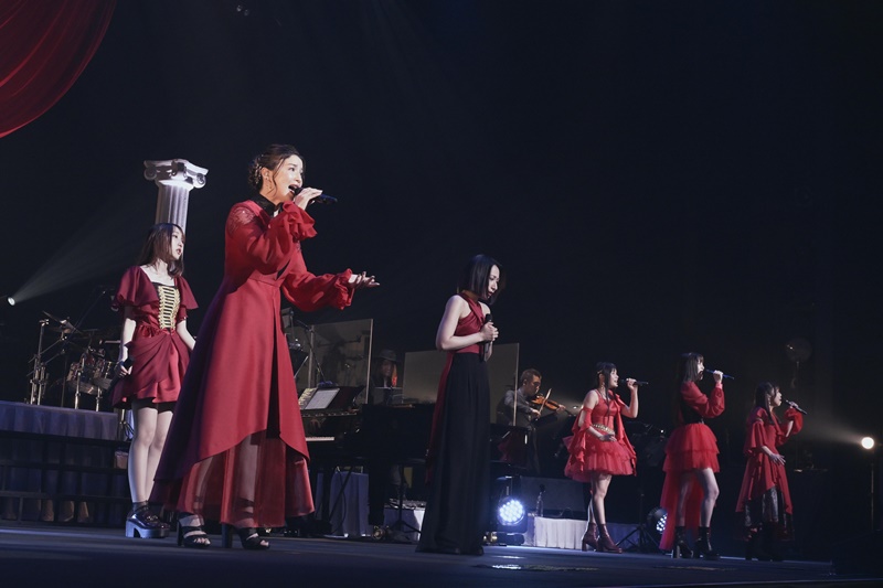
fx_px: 1349
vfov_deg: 24.6
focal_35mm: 55
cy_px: 294
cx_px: 442
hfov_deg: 36.3
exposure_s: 1/320
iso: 1600
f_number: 6.3
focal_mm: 37
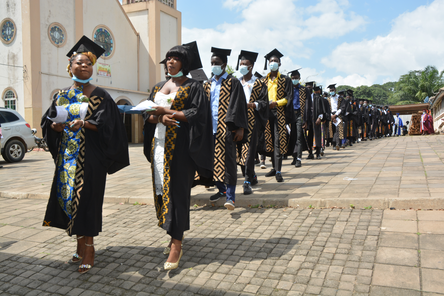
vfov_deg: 40.0
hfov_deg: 57.2
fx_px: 407
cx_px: 222
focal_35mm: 33
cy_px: 148
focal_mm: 22
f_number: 9
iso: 160
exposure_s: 1/200
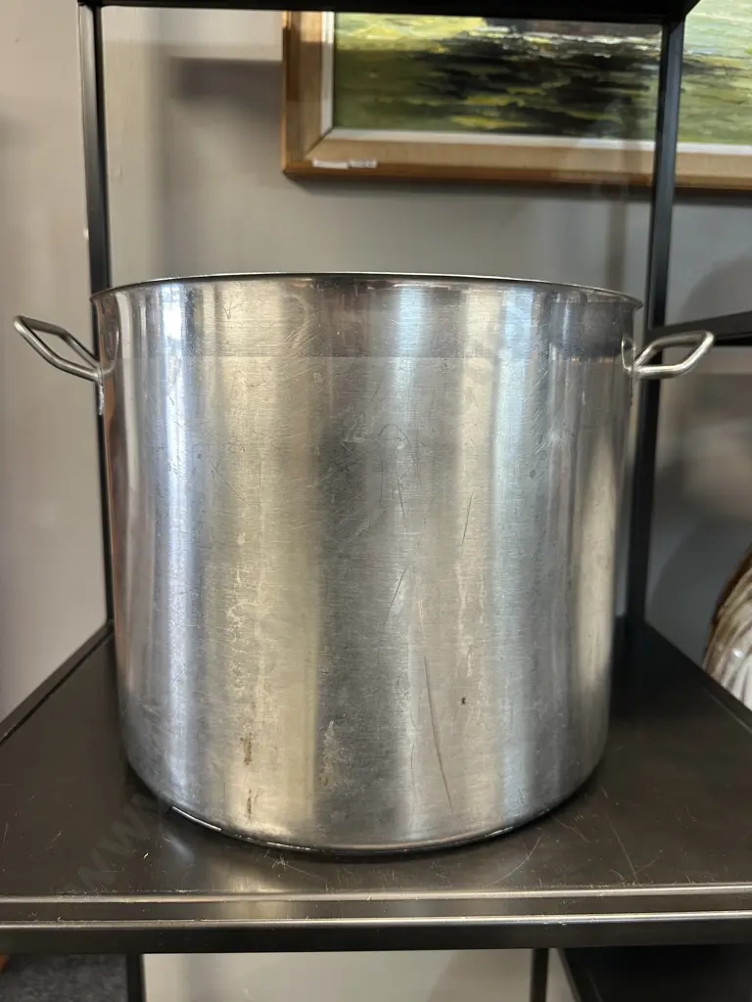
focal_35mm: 24
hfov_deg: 56.8
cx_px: 376
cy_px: 501
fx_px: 695
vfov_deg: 71.6
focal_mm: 6.86
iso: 200
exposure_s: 1/50
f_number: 1.78
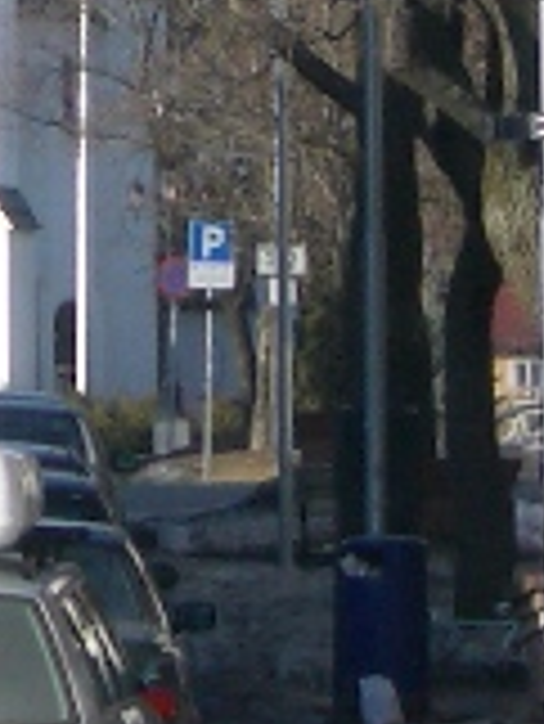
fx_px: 8266
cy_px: -490
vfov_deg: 5.0
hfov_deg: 3.8
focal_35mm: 395
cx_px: 238
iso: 50
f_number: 5.6
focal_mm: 10.2
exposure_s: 1/250
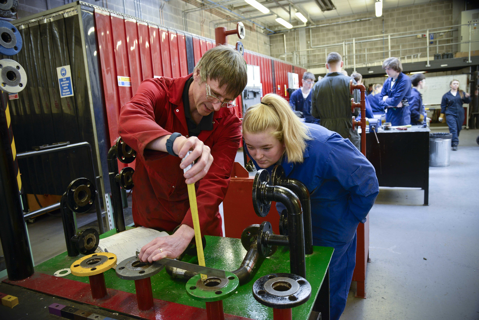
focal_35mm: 24
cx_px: 240
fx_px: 319
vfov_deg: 53.2
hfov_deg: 73.7
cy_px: 160
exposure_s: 1/60
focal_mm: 24
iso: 1250
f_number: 5
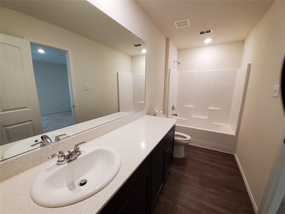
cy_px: 107
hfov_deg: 106.2
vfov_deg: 89.9
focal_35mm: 13
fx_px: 107
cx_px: 142
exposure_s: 1/60
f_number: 2.2
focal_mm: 1.8
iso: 250
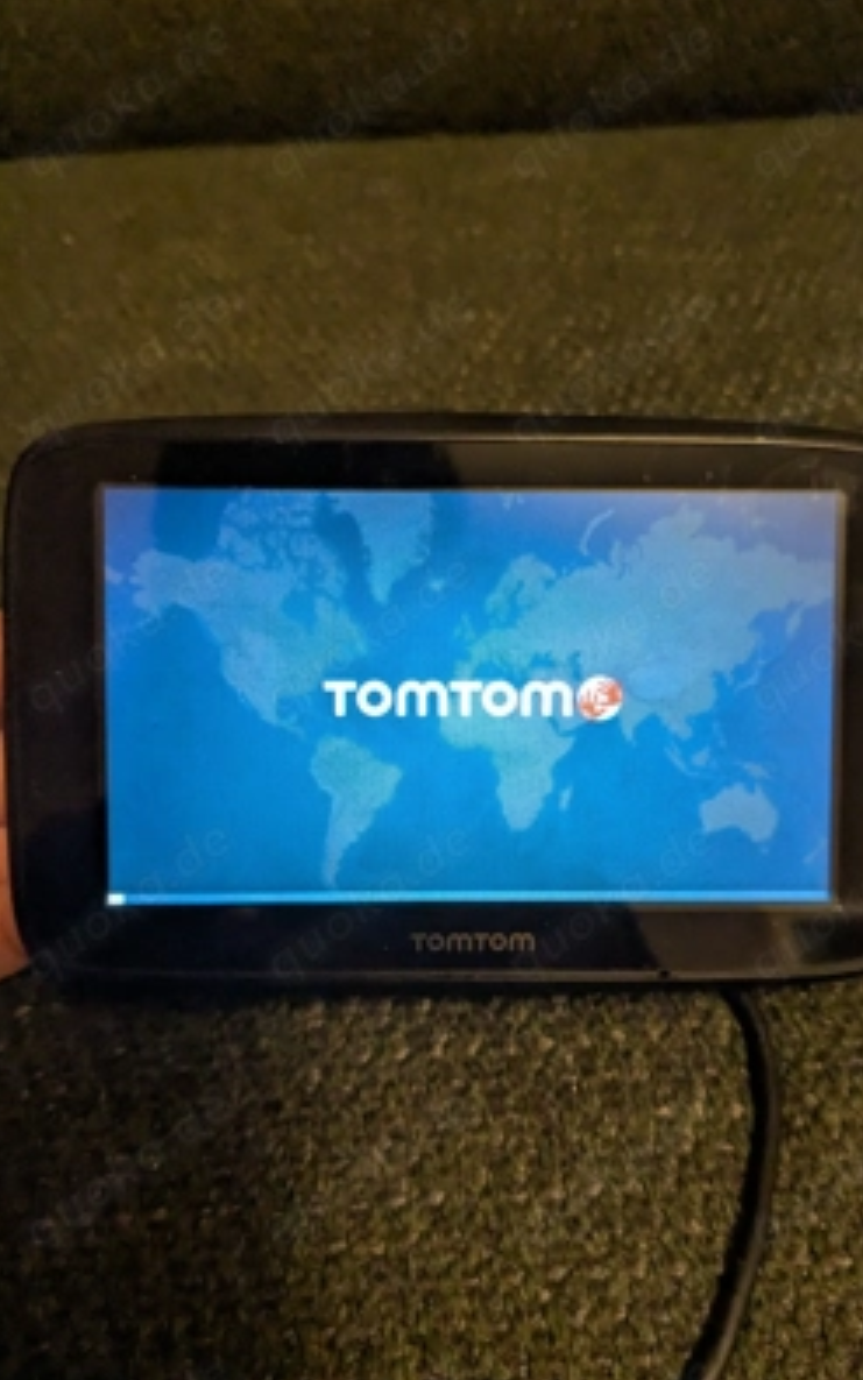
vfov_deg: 64.6
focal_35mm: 29
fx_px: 1091
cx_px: 496
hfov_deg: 43.0
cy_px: 688
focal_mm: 4.38
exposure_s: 1/99.9
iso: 339
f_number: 1.73
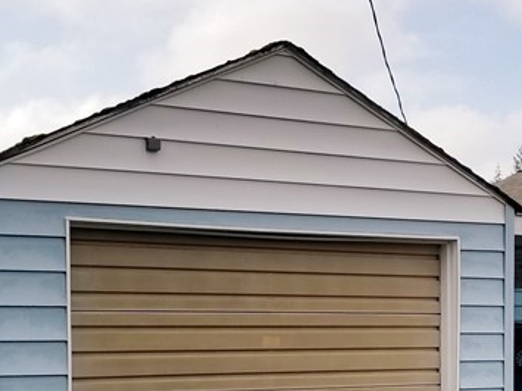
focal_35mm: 75
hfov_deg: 25.0
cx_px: 496
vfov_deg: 19.2
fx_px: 1131
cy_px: 369
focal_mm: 4.25
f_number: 1.7
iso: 50
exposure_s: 1/3456
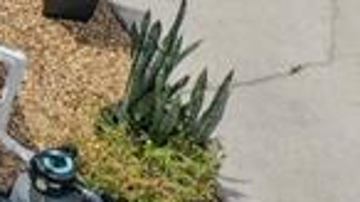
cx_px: -666
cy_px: -323
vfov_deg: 5.6
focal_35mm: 206
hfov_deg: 8.8
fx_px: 1966
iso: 100
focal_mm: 10.26
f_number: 3.5
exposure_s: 1/80
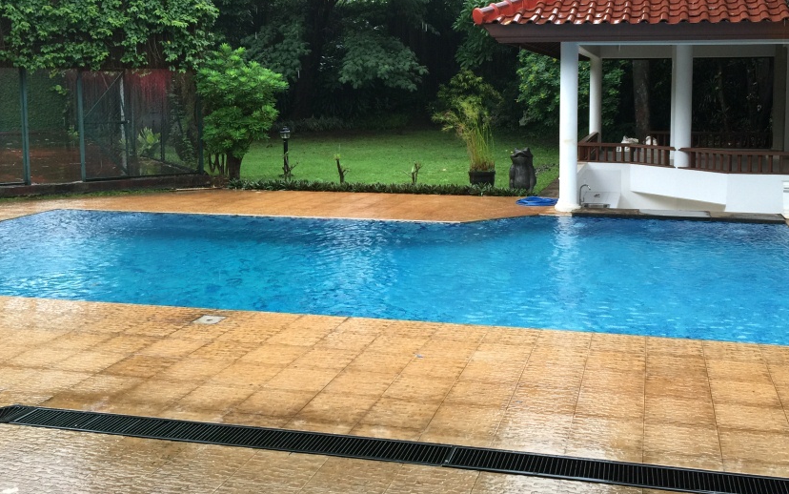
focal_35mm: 38
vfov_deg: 33.2
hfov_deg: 51.4
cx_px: 452
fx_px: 817
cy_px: 154
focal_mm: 4.15
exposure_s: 1/30
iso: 32
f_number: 2.2
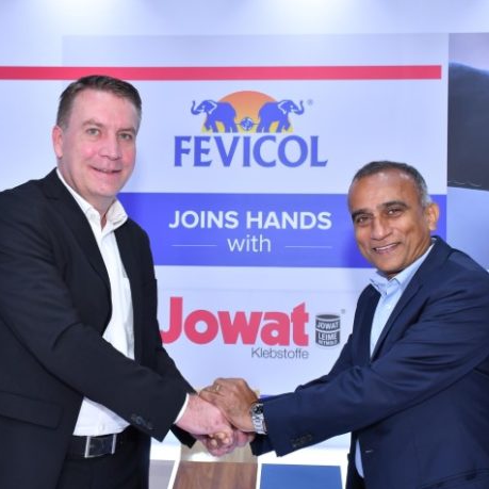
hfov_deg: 29.5
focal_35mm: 58
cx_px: 230
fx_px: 927
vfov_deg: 29.6
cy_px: 246
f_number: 5
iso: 640
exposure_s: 1/125
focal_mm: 30
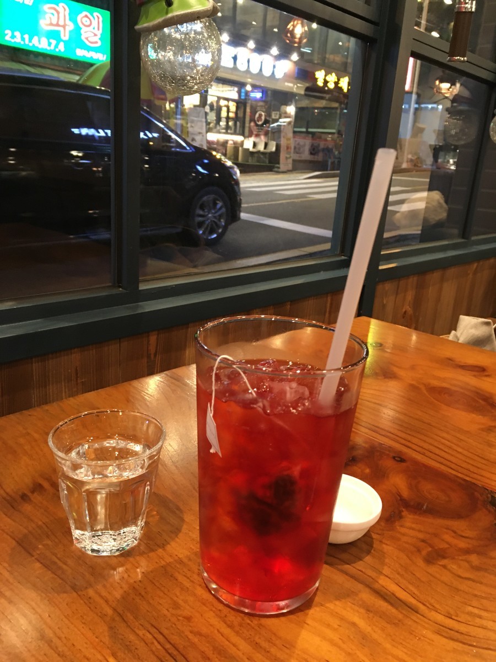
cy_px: 331
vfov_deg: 61.7
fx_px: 554
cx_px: 248
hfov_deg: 48.2
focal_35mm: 29
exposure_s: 1/24
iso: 200
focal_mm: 4.15
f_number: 2.2
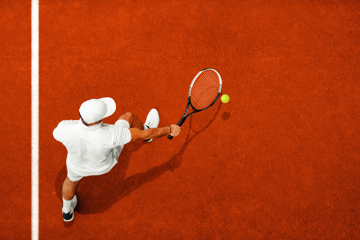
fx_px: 1310
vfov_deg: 10.5
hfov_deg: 15.6
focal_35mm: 131
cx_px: 179
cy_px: 120
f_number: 2.8
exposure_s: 1/250
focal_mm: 130
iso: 100
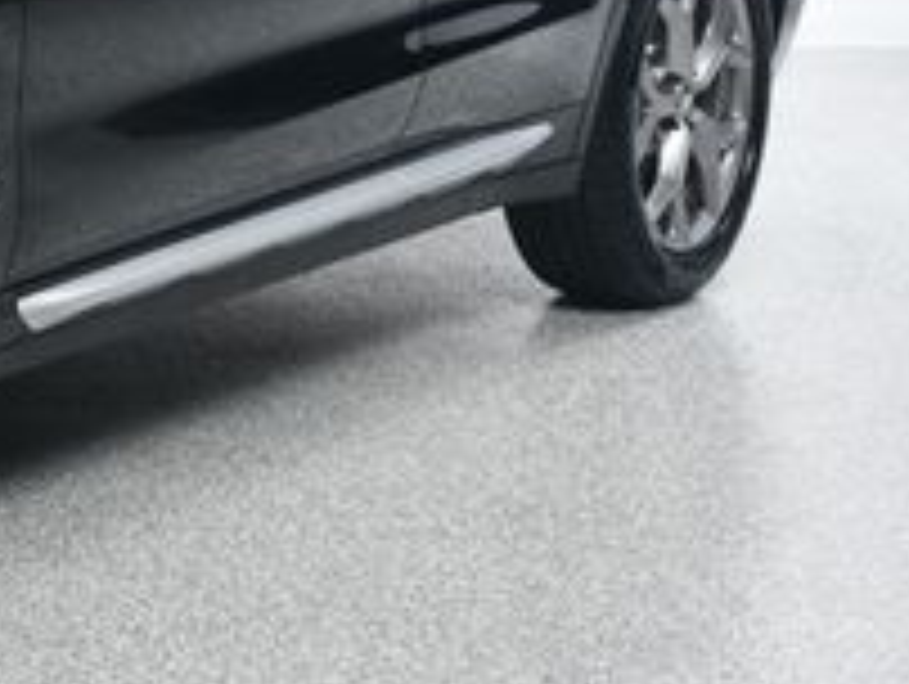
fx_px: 3602
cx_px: -459
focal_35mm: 137
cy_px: 27
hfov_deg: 13.5
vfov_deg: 10.8
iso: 100
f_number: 9
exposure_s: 1/160
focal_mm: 30
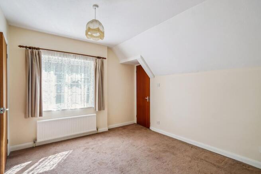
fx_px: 116
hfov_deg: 96.7
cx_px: 130
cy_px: 87
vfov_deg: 73.8
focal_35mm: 16
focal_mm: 16
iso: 320
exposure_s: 1/80
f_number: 4
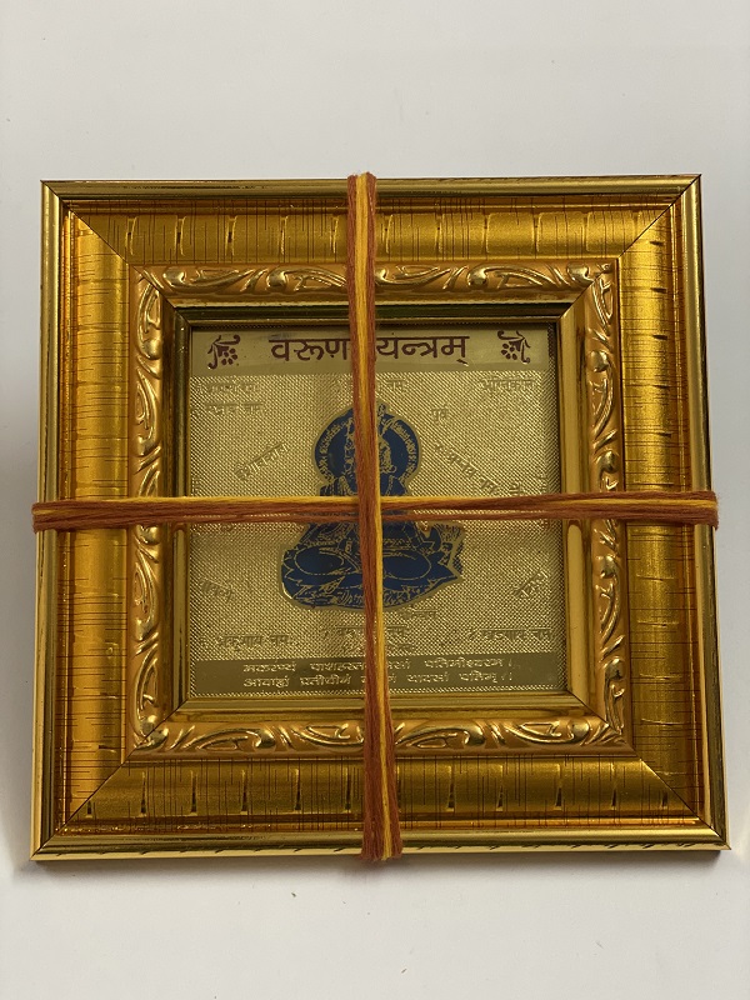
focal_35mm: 52
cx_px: 375
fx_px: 1502
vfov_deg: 36.8
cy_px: 500
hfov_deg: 28.0
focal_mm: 6
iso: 125
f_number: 2
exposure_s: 1/33
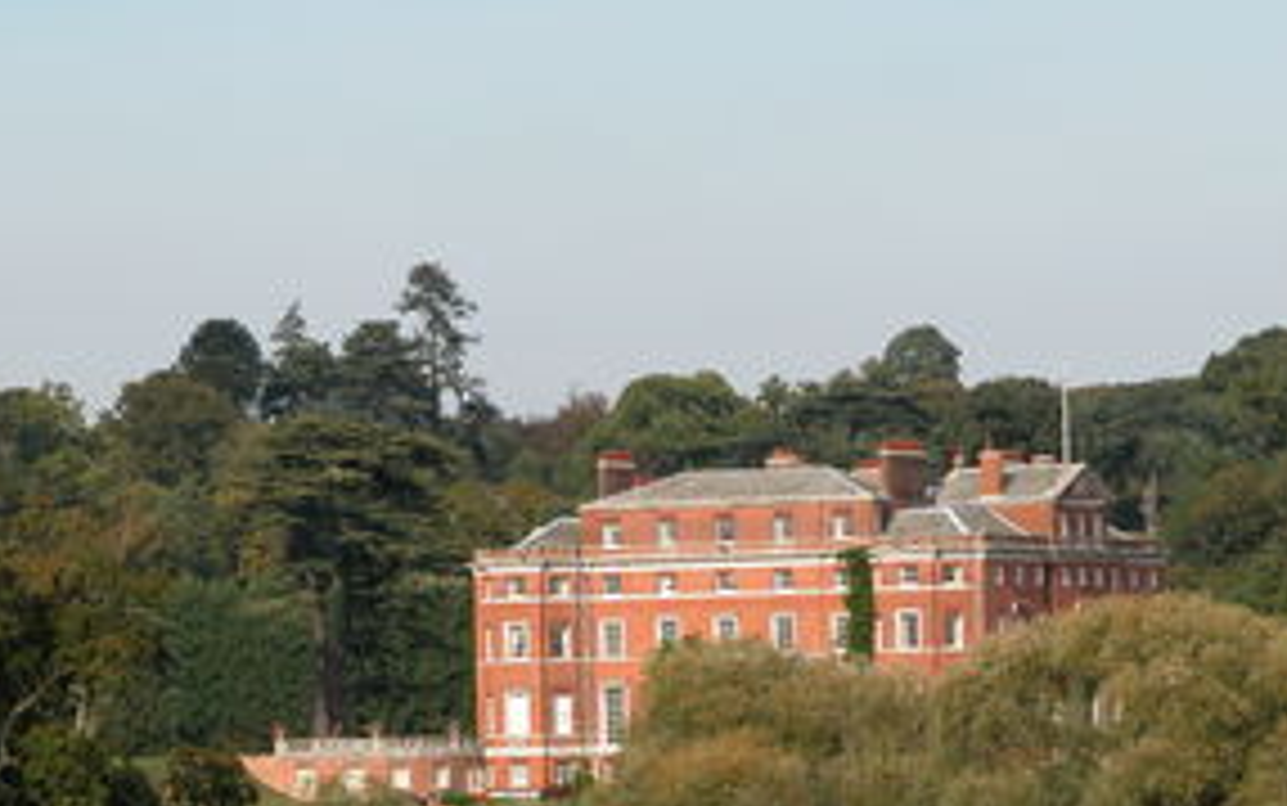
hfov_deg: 7.5
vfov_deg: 4.7
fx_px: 9790
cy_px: 558
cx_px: 666
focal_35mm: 279
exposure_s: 1/377
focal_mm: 48.5
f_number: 5.7
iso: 100
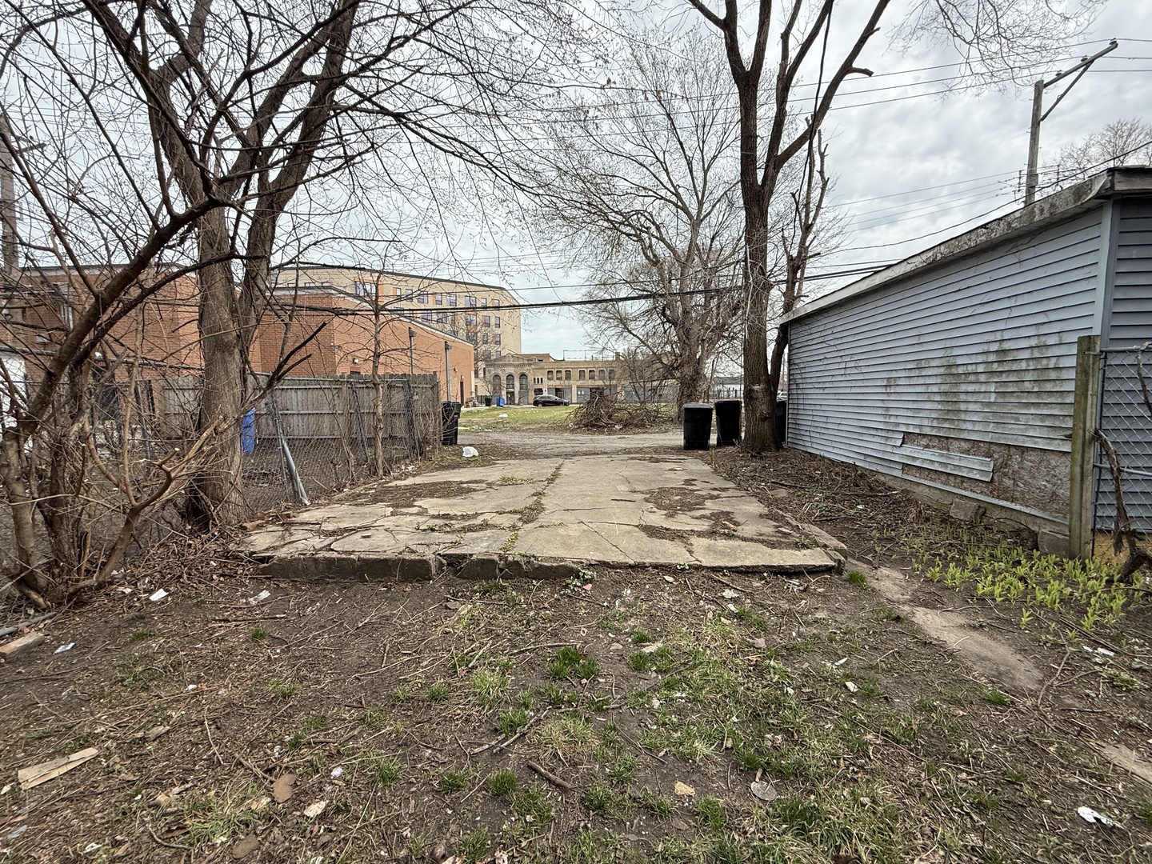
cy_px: 432
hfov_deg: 102.1
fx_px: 466
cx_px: 576
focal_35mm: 14
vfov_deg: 85.7
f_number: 2.2
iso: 50
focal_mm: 2.22
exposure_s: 1/1145
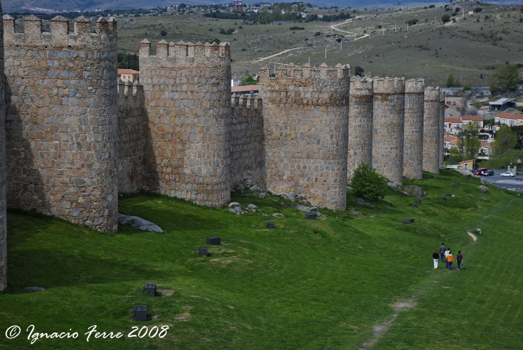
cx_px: 262
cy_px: 175
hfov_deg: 26.0
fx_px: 1135
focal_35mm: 78
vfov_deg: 17.6
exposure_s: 1/125
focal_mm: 52
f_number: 5
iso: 100
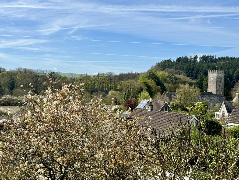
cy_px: 90
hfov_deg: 39.7
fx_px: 331
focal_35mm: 48
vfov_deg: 30.3
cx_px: 120
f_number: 1.78
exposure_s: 1/4975
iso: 64
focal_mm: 6.76
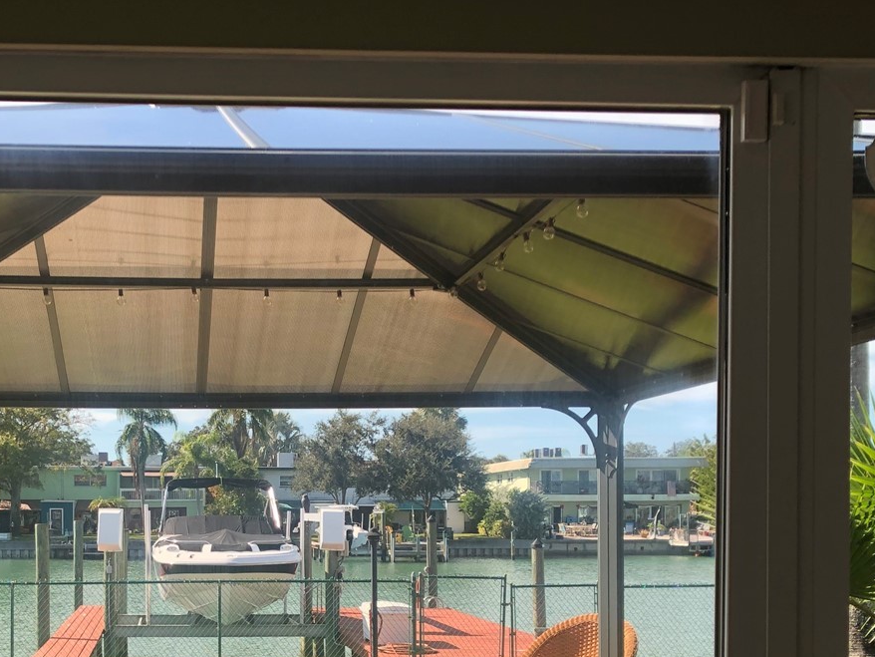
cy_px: 549
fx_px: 1289
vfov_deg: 27.8
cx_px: 246
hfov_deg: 36.8
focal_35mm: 51
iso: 20
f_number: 1.8
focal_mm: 3.99
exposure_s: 1/271
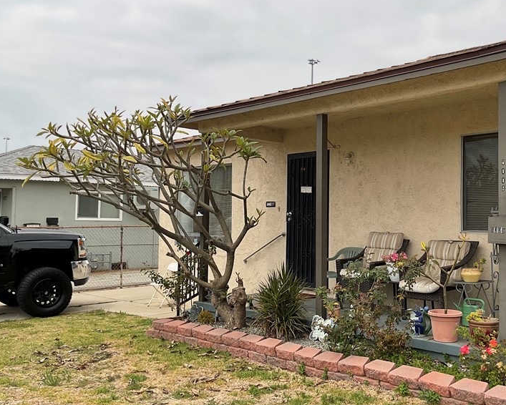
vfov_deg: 36.5
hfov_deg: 44.3
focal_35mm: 41
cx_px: 323
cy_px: 190
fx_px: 614
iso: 16
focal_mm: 3
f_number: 1.8
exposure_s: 1/2427
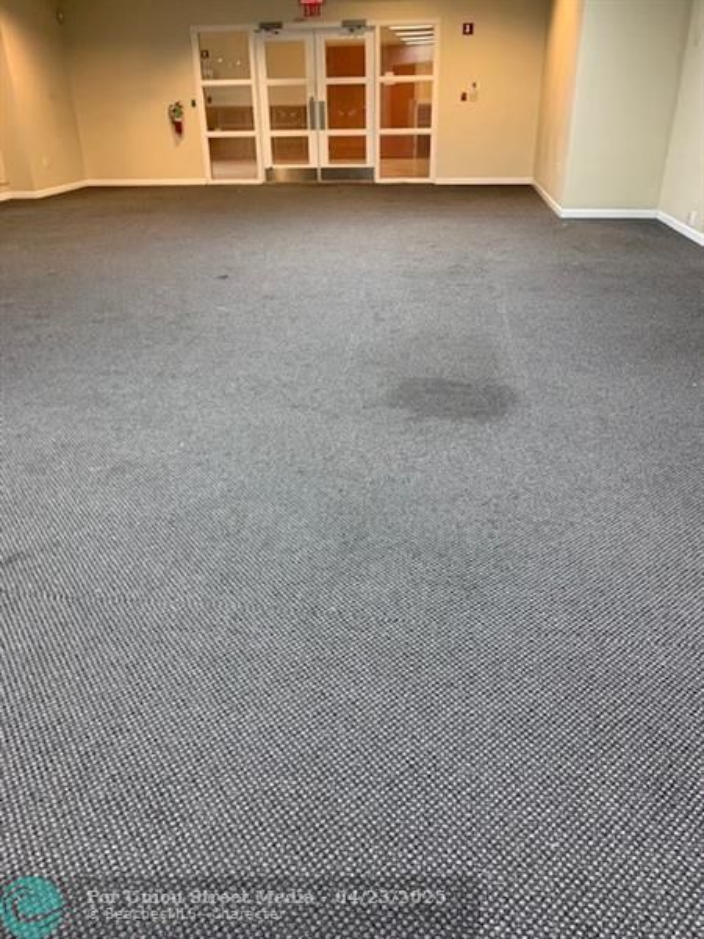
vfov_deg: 67.3
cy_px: 470
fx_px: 705
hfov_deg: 53.1
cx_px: 352
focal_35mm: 26
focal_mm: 4.25
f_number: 1.8
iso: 125
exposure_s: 1/60
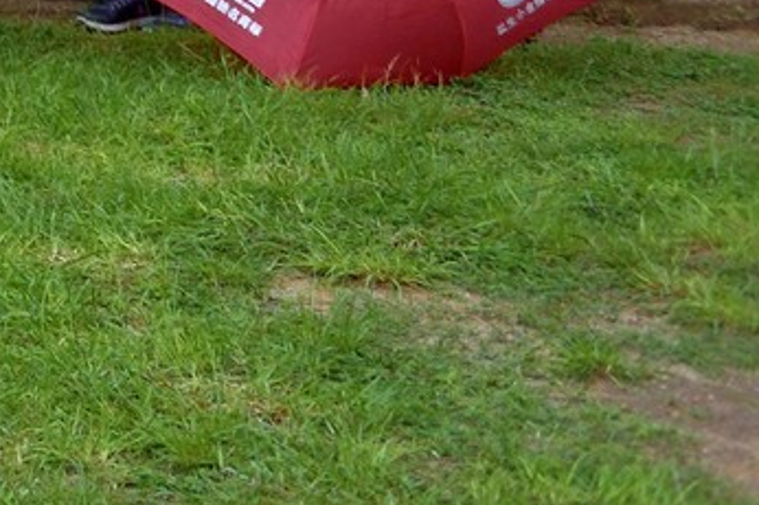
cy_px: -656
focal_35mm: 148
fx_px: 3117
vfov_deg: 8.5
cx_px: -961
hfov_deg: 11.8
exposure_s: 1/100
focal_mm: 32
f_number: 3.5
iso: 800
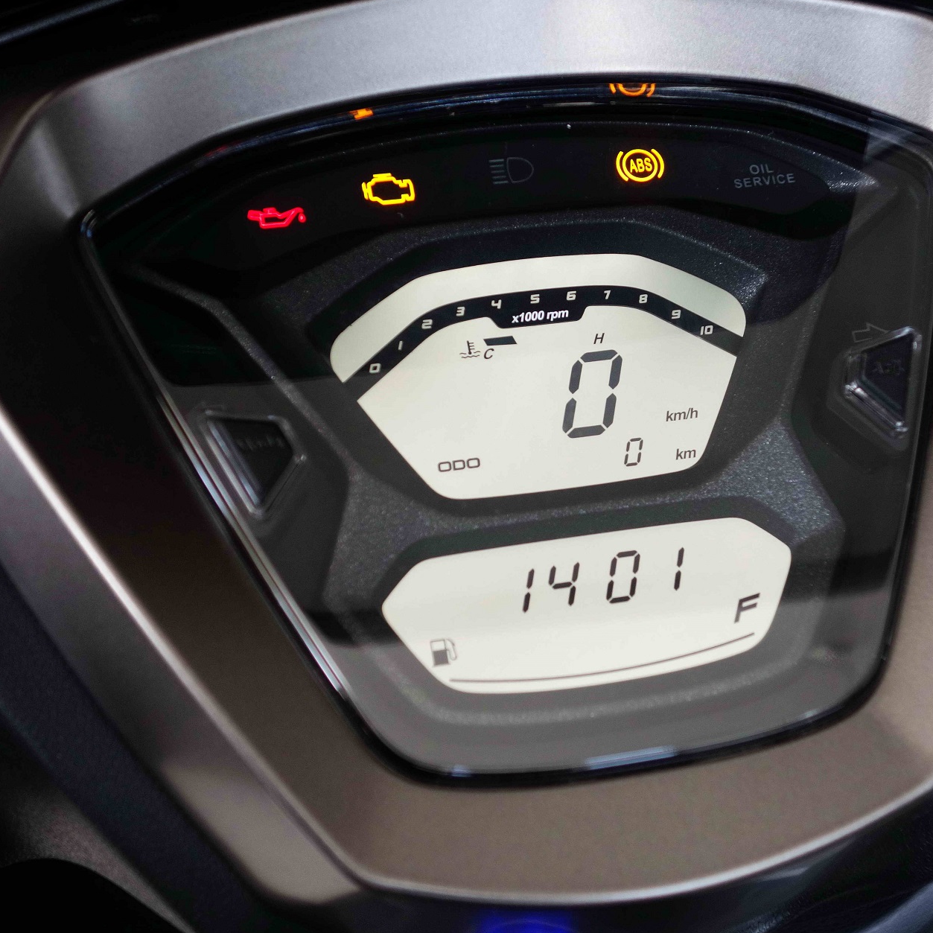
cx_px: 595
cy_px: 465
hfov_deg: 29.4
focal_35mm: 58
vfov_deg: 29.6
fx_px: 1769
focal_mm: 16.59
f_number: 3.2
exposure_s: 1/50
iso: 250
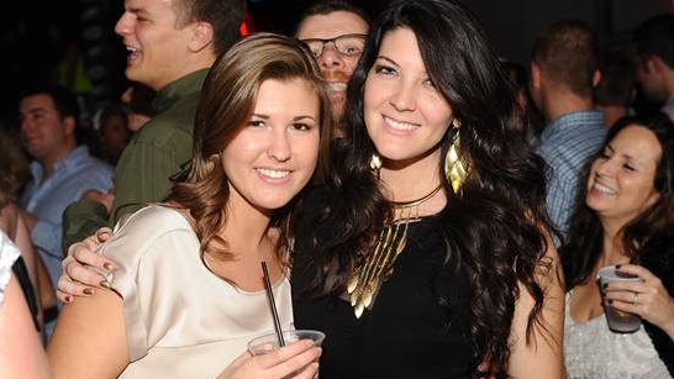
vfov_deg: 20.7
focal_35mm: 58
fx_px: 1036
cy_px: 206
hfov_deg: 36.0
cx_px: 337
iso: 800
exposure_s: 1/250
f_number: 5.6
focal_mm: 55
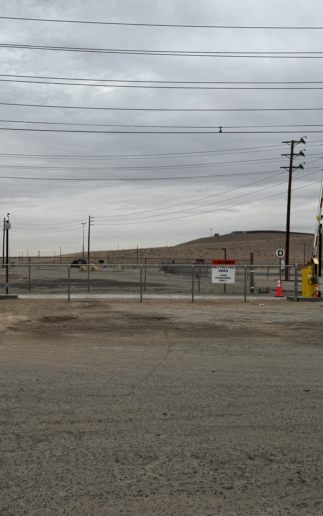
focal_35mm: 37
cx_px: 97
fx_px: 521
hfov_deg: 34.0
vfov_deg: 52.7
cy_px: 272
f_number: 1.78
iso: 80
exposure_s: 1/2041
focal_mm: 6.76
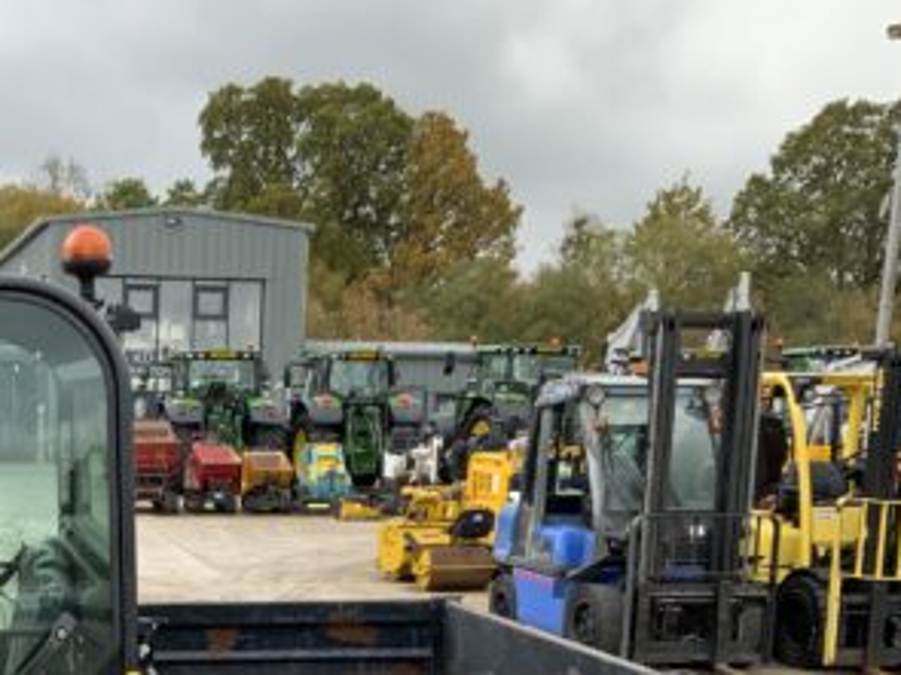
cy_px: 678
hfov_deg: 29.2
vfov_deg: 22.4
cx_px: 49
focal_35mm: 63
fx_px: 1639
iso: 16
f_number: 1.8
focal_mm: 3
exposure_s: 1/138
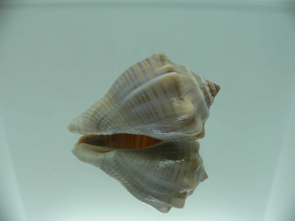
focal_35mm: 35
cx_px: 148
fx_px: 298
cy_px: 110
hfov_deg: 52.6
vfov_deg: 40.7
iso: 80
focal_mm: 4.6
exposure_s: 1/60
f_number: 2.8
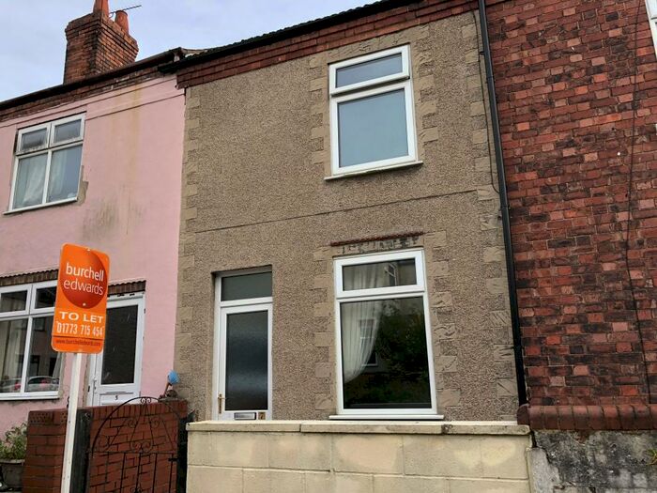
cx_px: 328
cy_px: 246
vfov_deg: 48.2
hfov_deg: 61.7
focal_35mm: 29
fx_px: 550
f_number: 1.8
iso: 20
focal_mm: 3.99
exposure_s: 1/343
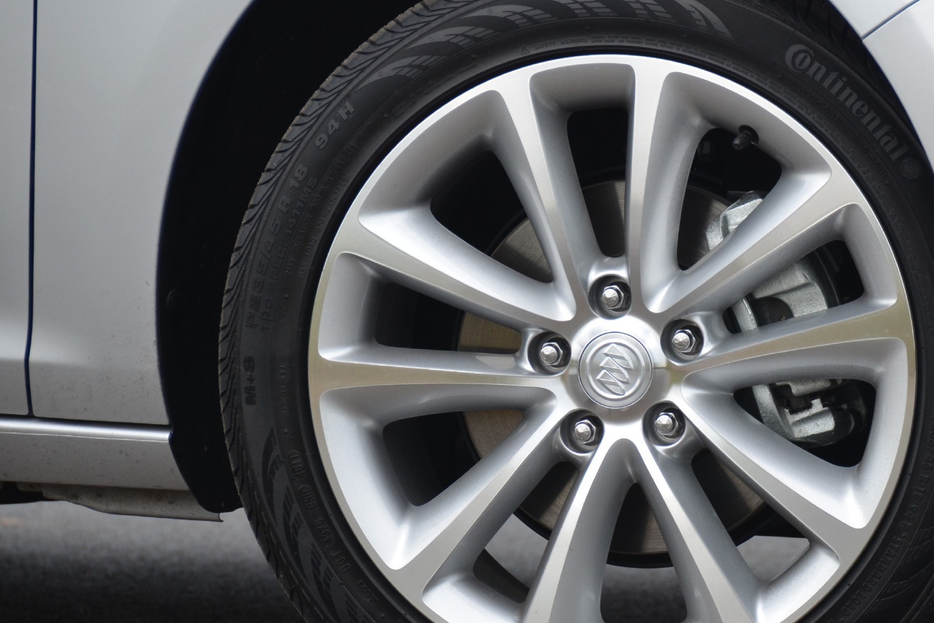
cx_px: 651
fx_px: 8690
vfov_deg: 4.1
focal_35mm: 335
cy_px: 388
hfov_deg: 6.1
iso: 560
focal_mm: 150
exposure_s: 1/1000
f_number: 5.6
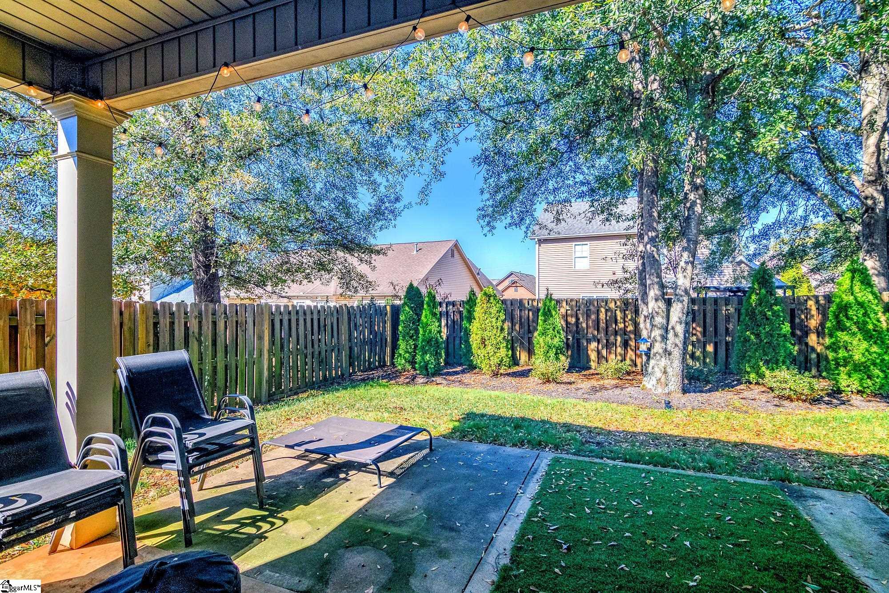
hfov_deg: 96.7
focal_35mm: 16
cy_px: 296
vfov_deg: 73.7
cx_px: 444
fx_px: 395
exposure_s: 1/320
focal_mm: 11
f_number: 7.1
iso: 320
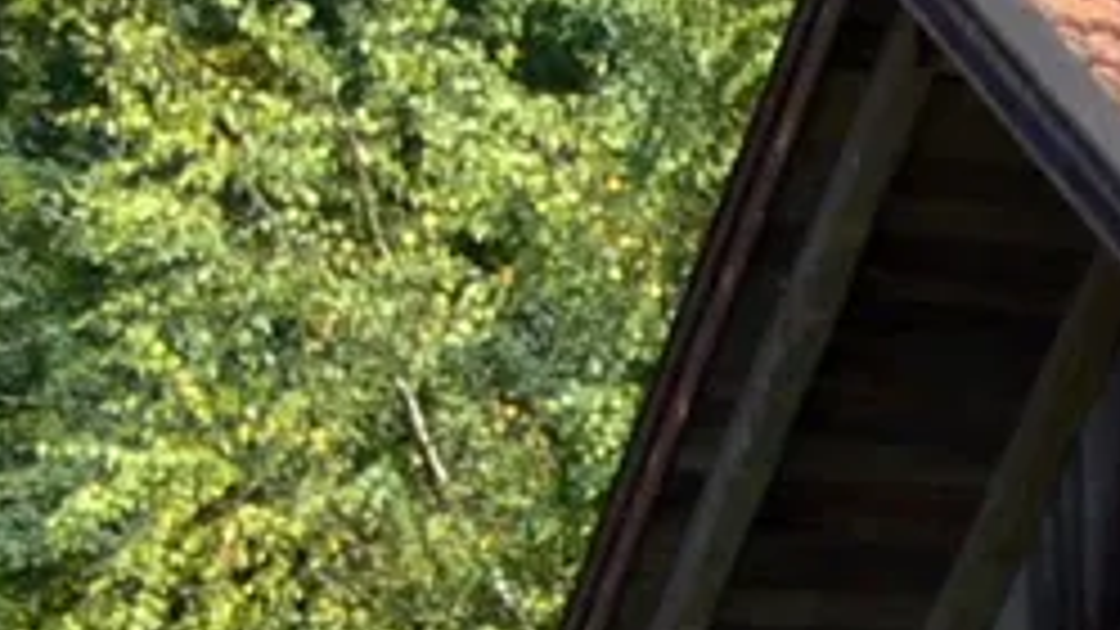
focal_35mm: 245
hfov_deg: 8.2
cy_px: 1652
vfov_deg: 4.8
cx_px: 2586
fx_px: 7275
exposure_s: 1/200
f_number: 5.6
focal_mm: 7.4
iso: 80
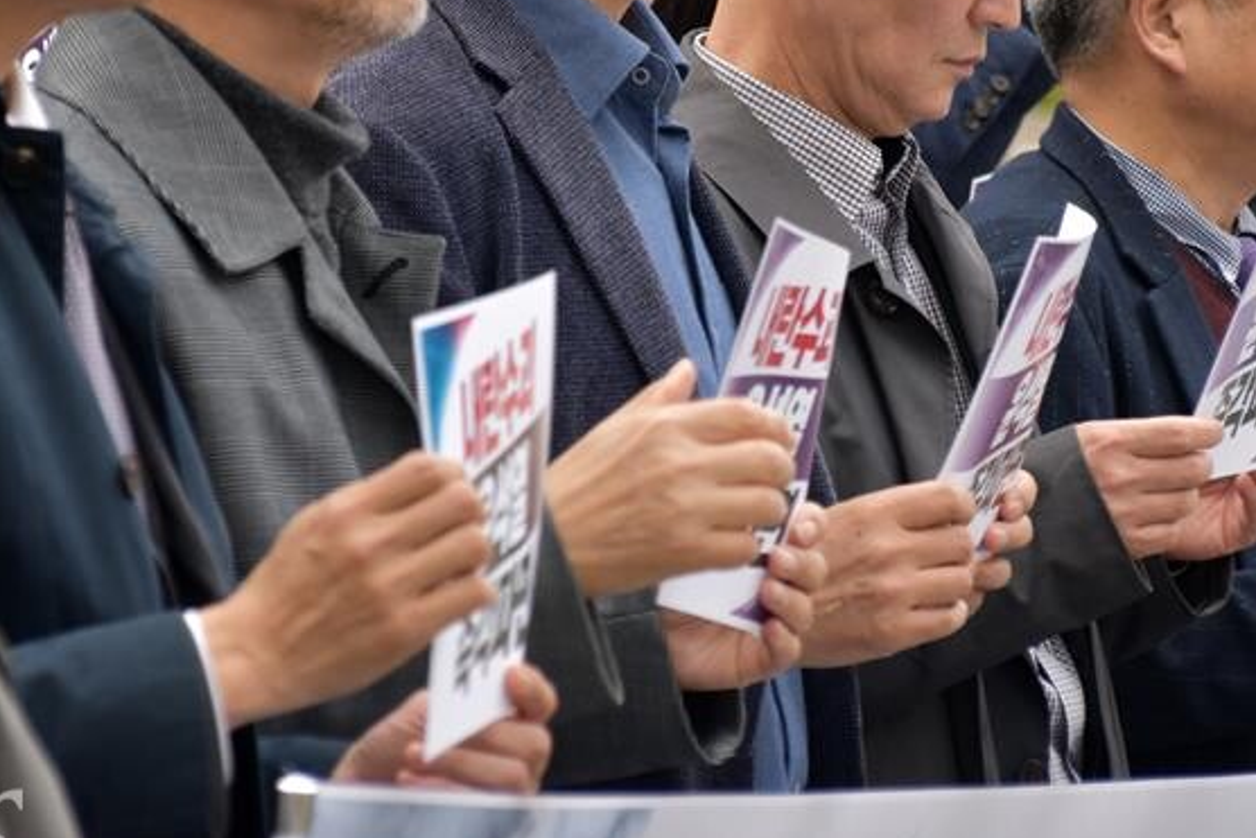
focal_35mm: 337
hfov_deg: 6.1
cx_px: 535
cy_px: 157
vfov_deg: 4.1
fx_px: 11760
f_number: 6.3
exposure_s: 1/160
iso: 250
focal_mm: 122
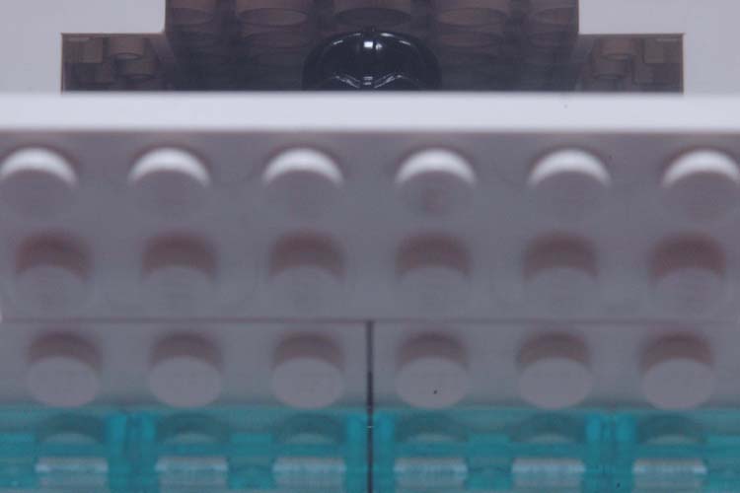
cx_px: 370
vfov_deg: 13.0
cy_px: 246
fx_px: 2158
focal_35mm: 105
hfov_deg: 19.5
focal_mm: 70
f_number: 22
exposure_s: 1/2.5
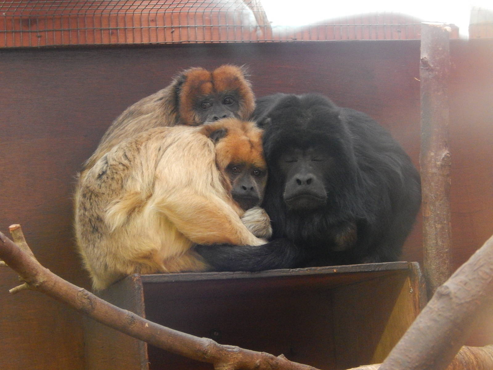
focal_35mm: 142
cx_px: 246
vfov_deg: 10.4
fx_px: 2022
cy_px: 185
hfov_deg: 13.9
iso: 800
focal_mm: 25.3
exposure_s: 1/10
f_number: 4.9
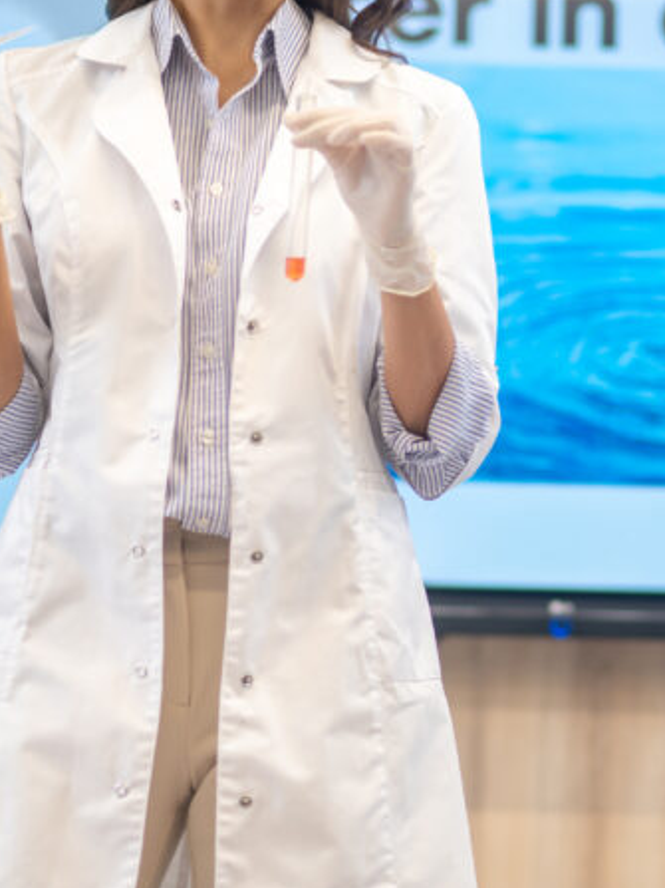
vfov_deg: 10.6
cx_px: 556
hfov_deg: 7.9
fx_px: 4792
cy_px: 255
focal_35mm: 187
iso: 250
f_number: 2.2
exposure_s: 1/200
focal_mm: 85
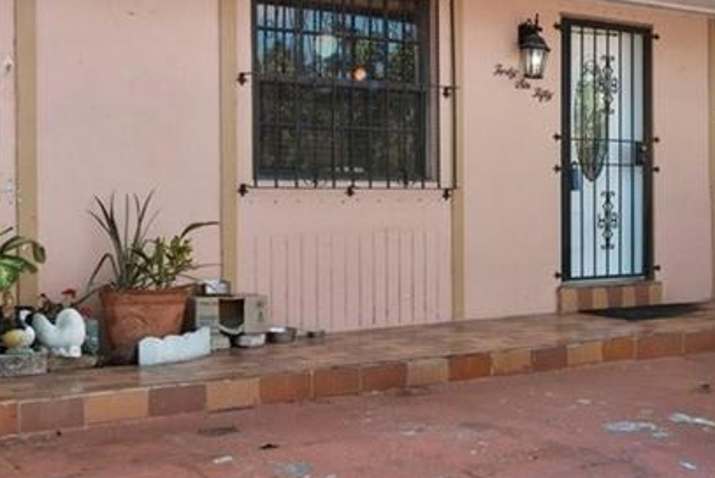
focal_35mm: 55
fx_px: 1093
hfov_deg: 35.6
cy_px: 203
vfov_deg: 24.6
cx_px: 513
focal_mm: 14
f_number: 7.1
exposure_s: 1/200
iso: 100
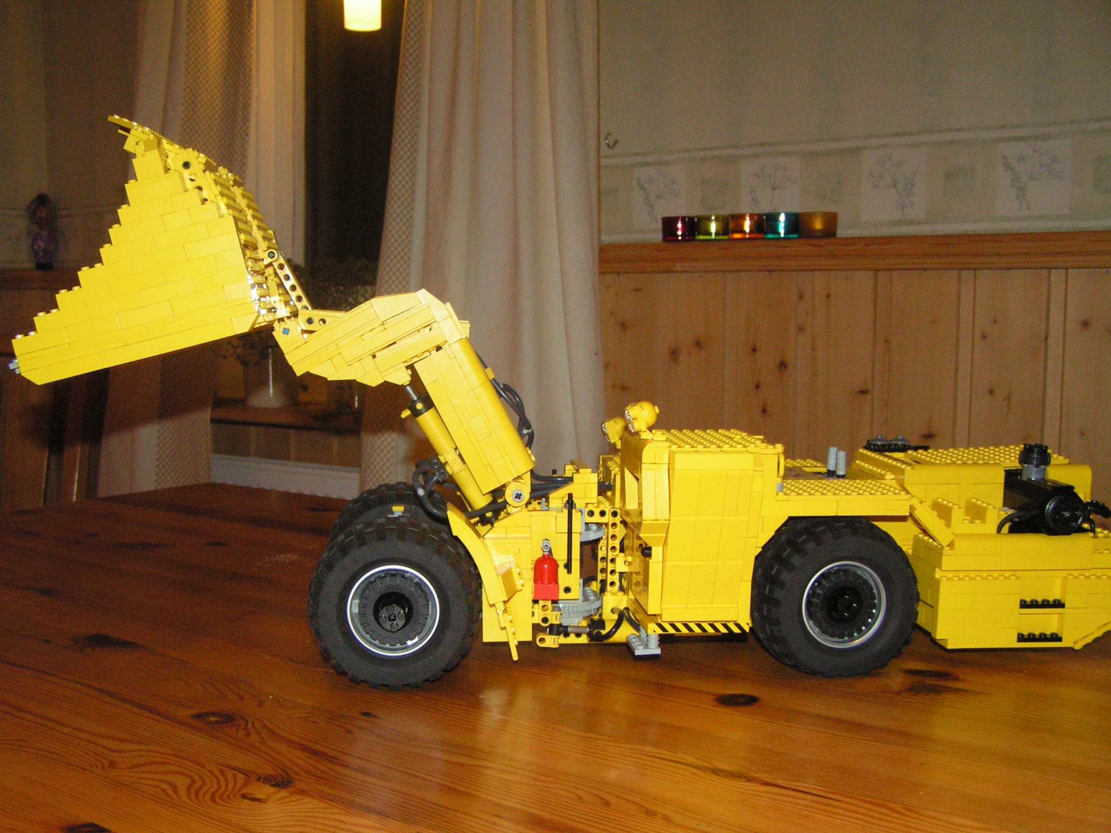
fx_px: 1252
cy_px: 416
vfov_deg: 36.8
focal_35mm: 39
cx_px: 556
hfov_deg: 47.9
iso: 200
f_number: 2.8
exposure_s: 1/50
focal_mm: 6.5
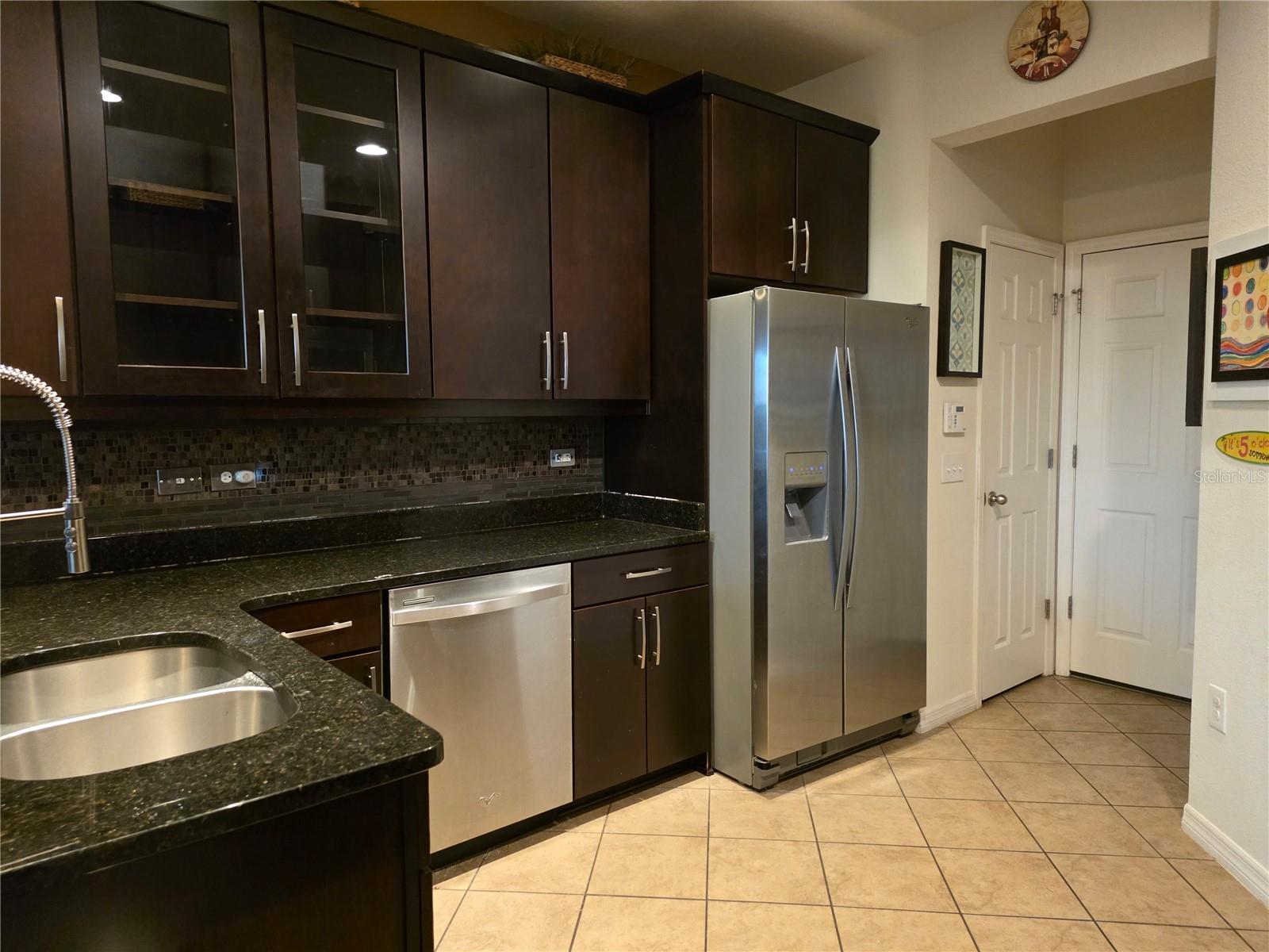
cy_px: 476
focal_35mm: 23
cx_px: 634
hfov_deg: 73.9
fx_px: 843
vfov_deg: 58.9
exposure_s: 1/120
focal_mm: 6.25
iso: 1600
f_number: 1.7
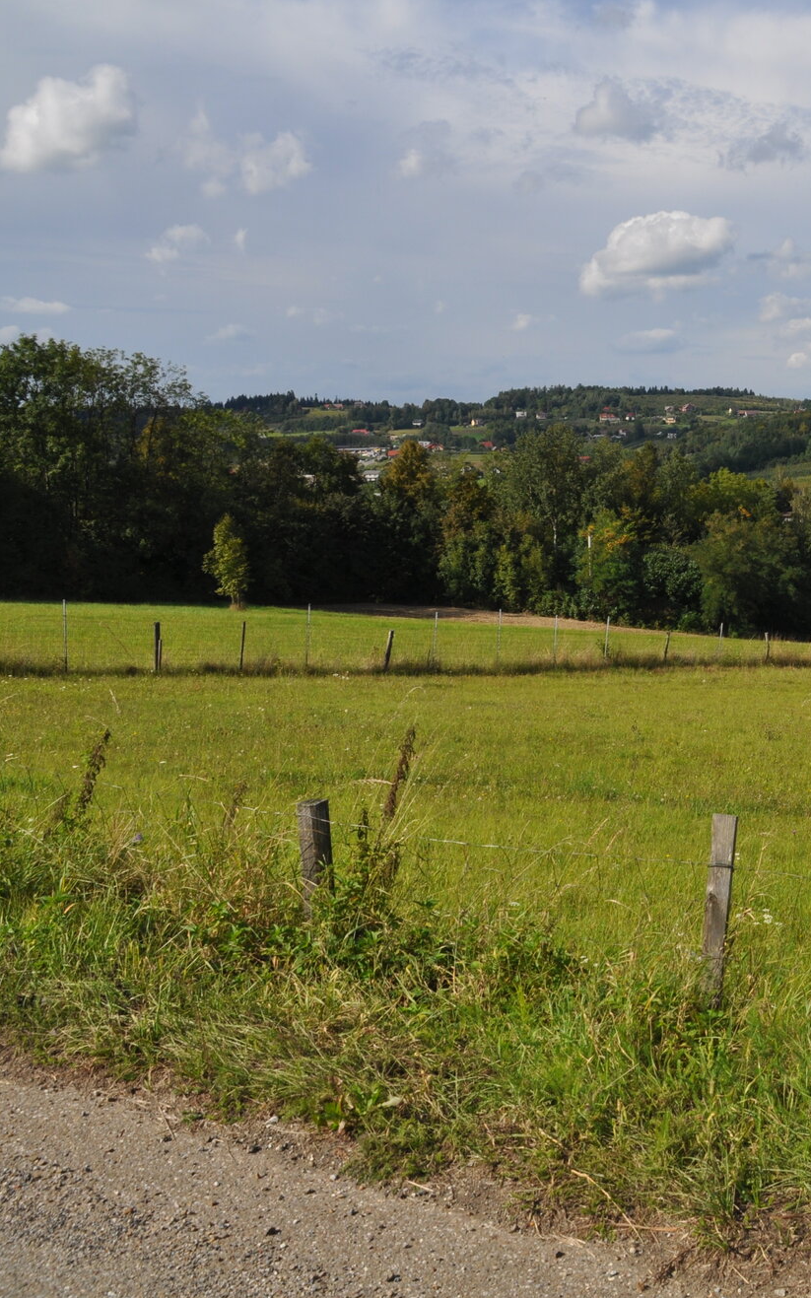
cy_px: 646
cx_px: 826
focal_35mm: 51
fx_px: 1804
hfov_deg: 24.1
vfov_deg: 39.6
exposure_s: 1/400
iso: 200
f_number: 10
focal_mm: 22
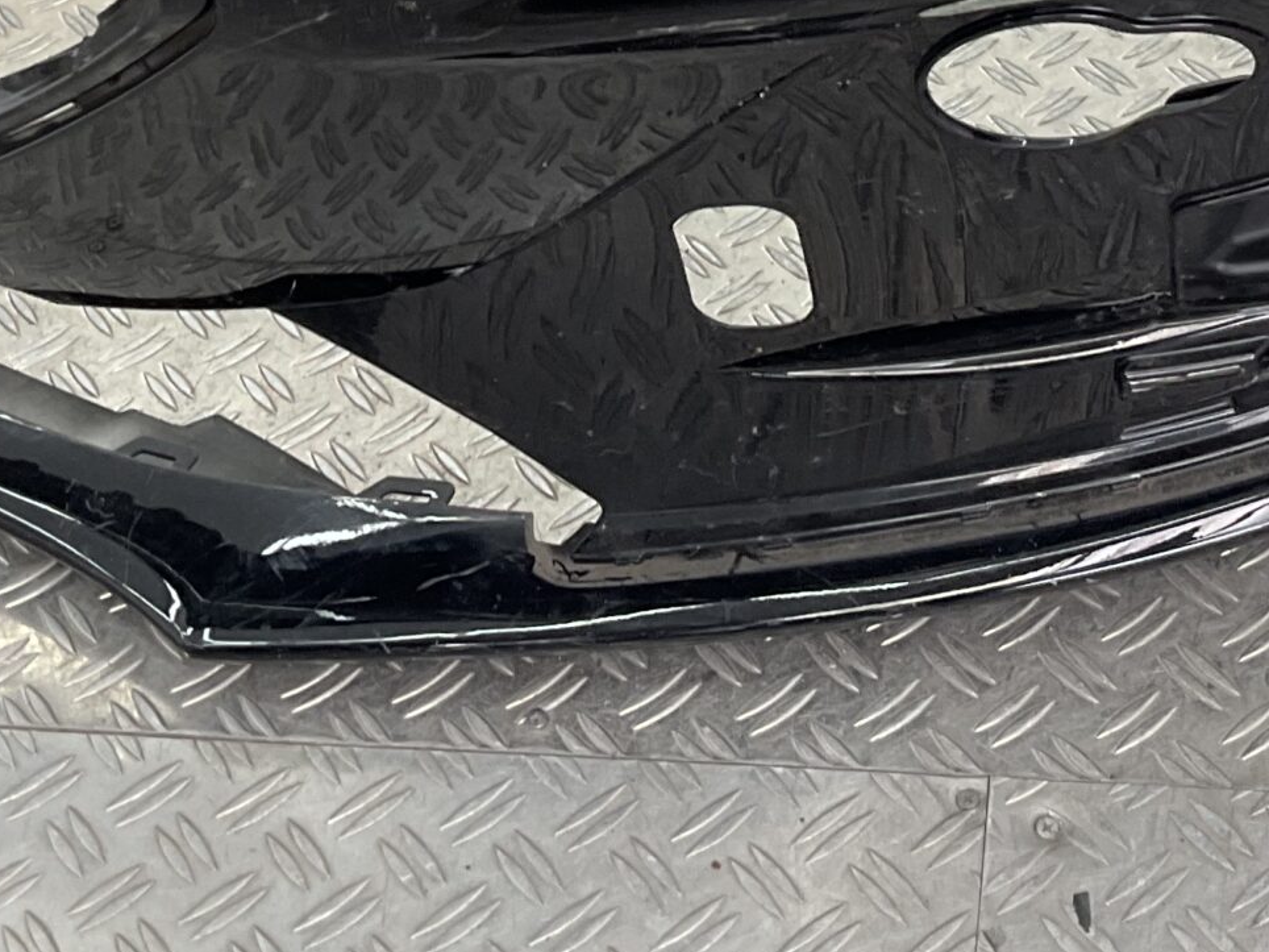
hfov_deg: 25.3
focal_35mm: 77
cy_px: -240
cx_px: 721
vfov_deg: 18.0
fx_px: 2823
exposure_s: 1/120
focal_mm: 3
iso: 25
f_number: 1.8
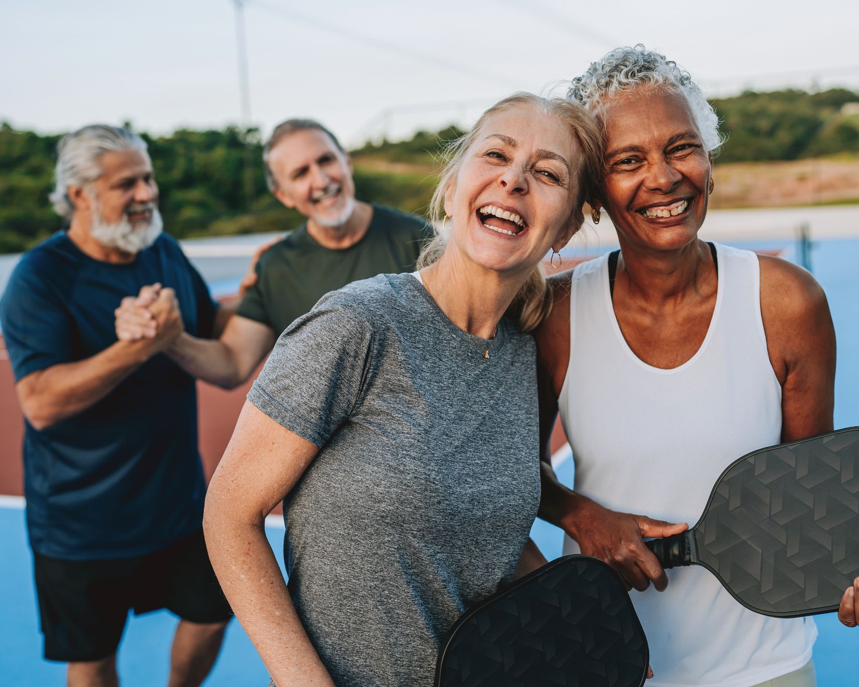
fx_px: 1017
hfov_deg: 45.8
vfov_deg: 37.3
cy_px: 339
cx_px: 449
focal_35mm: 40
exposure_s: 1/500
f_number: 2.5
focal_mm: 35
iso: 250
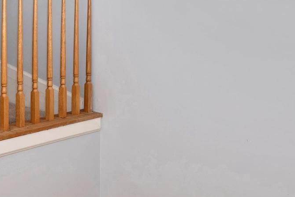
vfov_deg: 26.3
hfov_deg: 35.7
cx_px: -11
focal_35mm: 49
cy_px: 9
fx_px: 401
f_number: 9
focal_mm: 16
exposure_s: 1/60
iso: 250
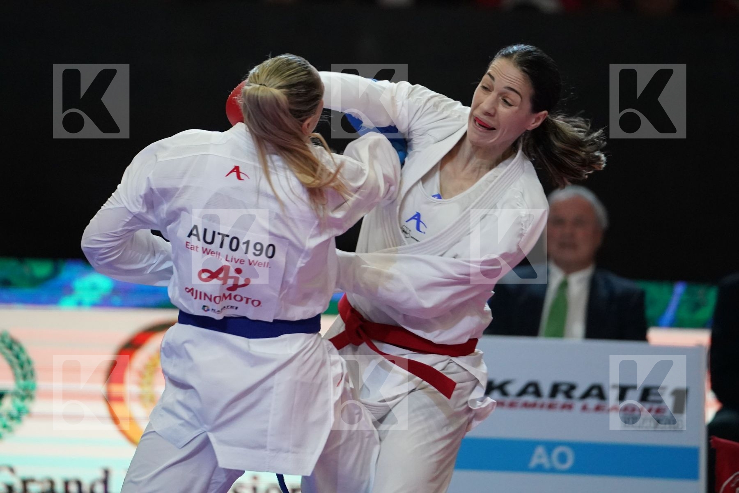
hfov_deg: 7.4
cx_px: 370
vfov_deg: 4.9
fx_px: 5727
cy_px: 246
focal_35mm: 279
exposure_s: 1/1000
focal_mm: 186
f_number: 2.8
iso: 4000
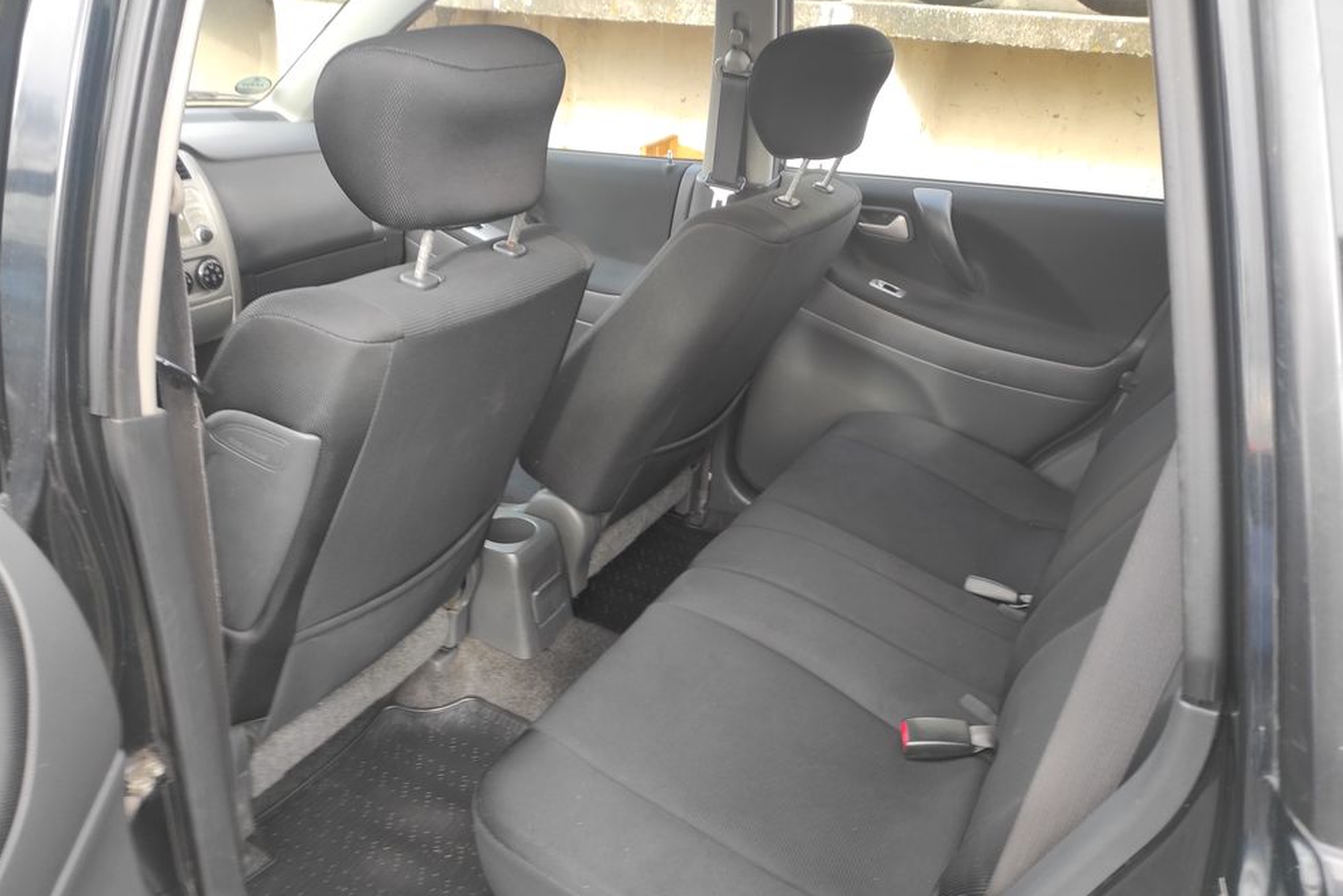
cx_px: 667
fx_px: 1007
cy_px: 516
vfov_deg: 47.8
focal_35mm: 27
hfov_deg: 67.4
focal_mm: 5.43
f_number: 1.89
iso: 122
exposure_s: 1/60
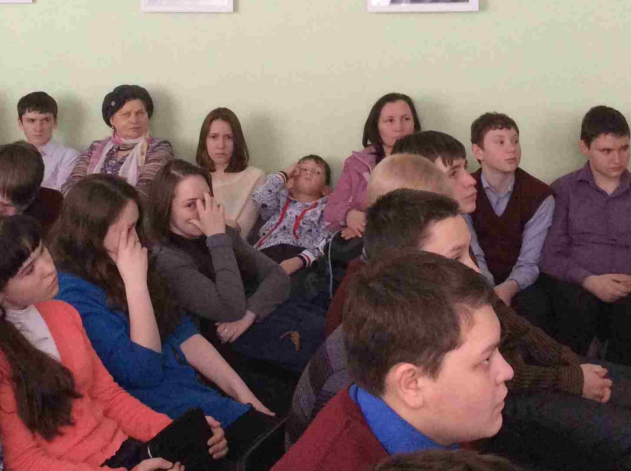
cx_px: 278
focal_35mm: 59
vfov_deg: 24.3
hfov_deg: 32.7
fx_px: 1074
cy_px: 92
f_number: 2.4
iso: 200
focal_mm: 3.3
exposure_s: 1/24
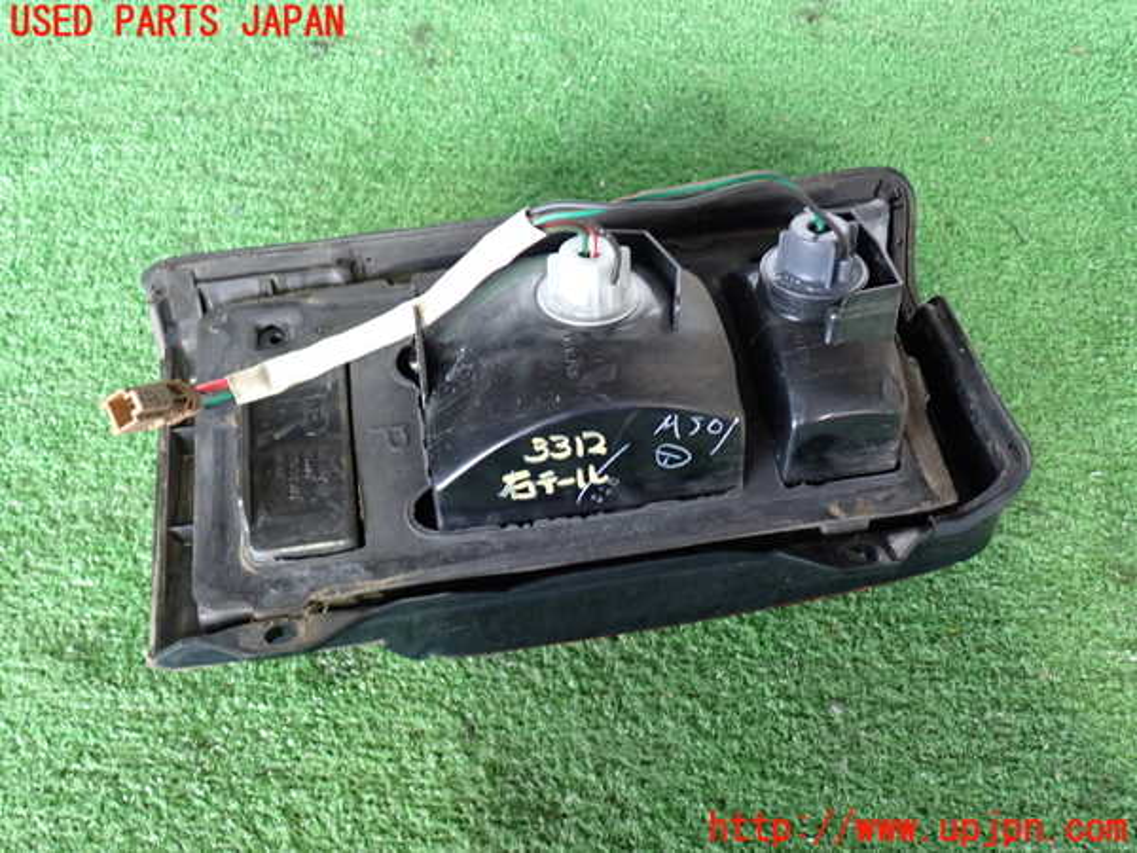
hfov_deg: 56.8
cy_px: 426
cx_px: 568
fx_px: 1051
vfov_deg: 44.2
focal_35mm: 32
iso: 500
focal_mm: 5.79
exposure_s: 1/30
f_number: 2.4
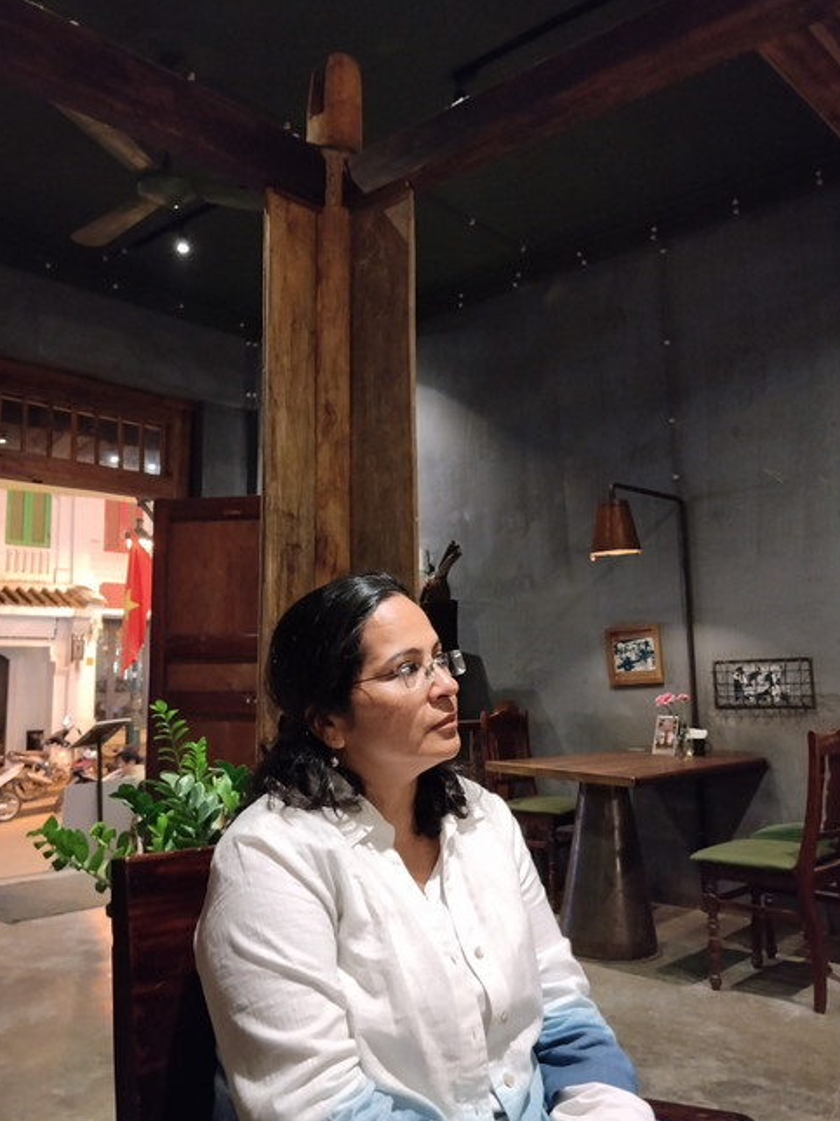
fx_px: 972
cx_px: 410
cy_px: 564
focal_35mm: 30
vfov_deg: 60.0
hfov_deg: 46.8
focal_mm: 4.22
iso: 500
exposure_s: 1/20
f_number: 1.8
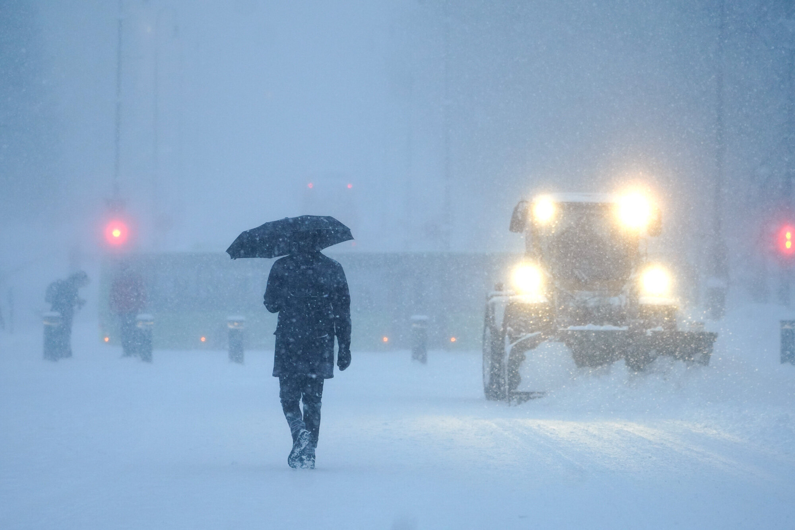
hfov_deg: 8.9
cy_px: 265
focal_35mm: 231
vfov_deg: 5.9
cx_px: 398
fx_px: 5100
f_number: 4
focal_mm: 154
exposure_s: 1/250
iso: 1250
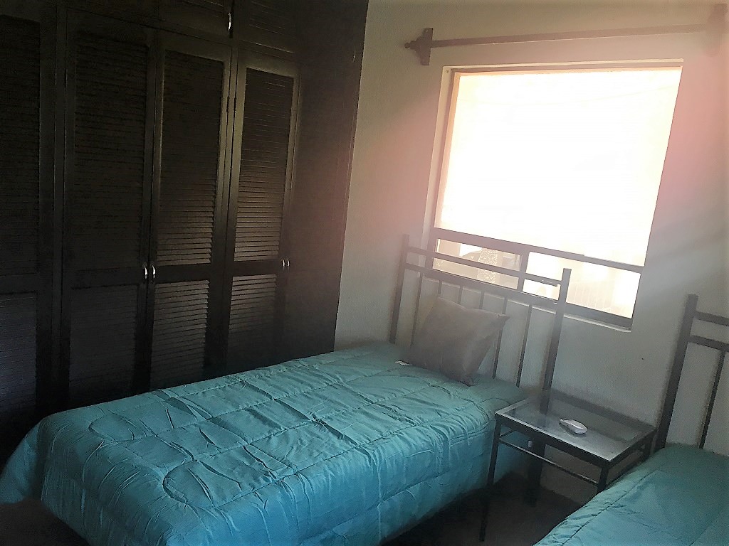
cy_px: 273
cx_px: 364
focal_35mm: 29
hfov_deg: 61.7
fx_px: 611
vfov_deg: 48.2
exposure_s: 1/30
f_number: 2.2
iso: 32
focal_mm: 4.15
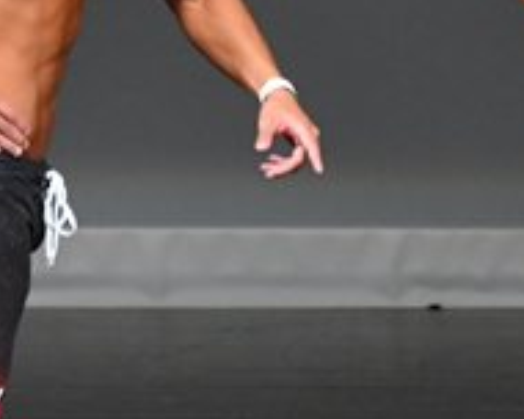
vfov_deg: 1.2
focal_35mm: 1323
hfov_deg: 1.5
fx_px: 20518
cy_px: 174
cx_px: 219
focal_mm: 230
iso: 4000
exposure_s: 1/400
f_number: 5.6
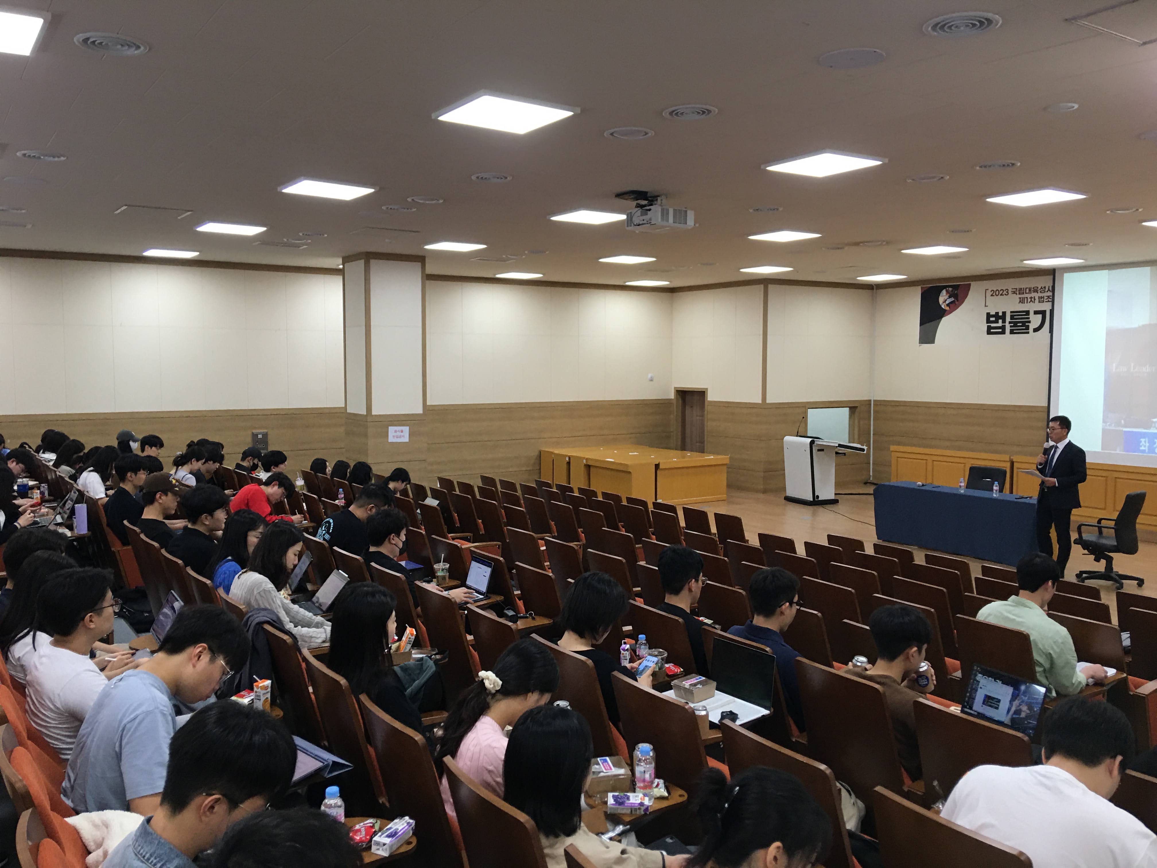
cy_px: 434
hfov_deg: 61.7
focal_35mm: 29
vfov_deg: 48.2
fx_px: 969
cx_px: 578
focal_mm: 4.15
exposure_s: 1/30
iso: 40
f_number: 2.2
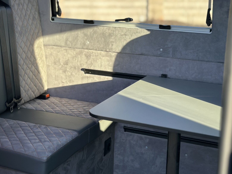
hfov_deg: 26.1
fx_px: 496
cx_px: 64
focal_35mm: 74
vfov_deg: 19.8
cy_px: 48
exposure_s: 1/411
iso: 80
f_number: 1.78
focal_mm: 6.86
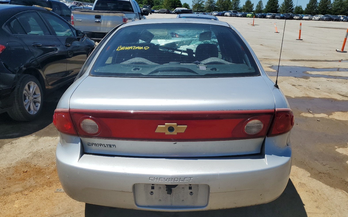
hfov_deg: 66.5
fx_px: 266
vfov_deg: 44.5
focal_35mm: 28
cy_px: 119
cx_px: 173
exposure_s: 1/5000
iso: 50
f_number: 1.5
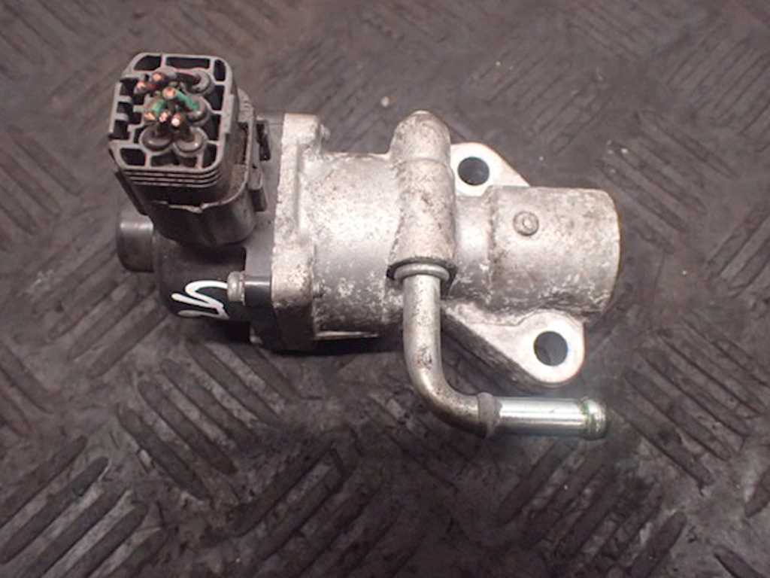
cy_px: 289
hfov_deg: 60.0
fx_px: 667
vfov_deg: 46.8
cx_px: 385
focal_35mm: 30
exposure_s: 1/100
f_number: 2.3
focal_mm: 5.5
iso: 800
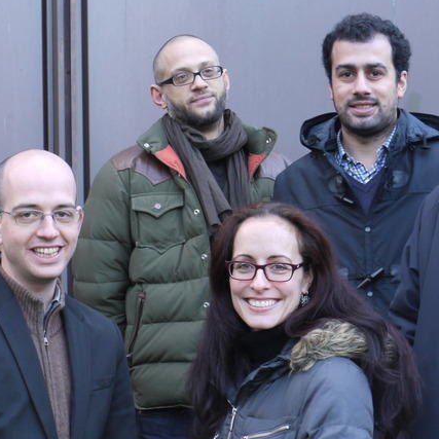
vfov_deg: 13.3
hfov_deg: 13.2
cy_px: 280
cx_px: 374
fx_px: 1880
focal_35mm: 131
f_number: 6.3
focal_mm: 34
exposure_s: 1/20
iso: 400
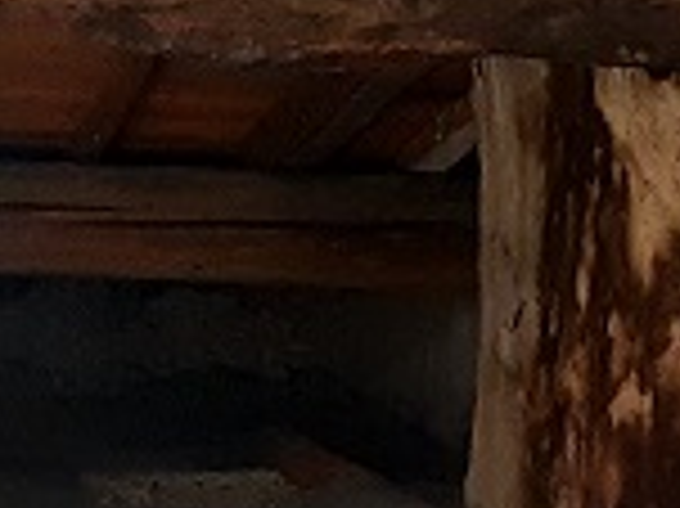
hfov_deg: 18.8
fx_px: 1825
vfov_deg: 15.9
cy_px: 207
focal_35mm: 93
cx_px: -315
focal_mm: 1.74
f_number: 2.2
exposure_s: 1/50
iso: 200
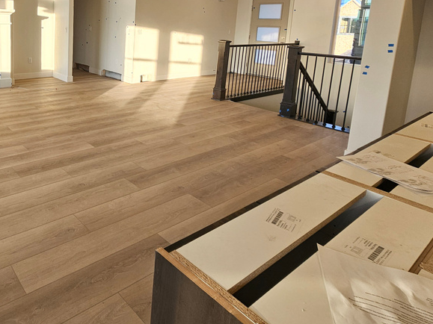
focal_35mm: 23
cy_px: 63
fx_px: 288
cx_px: 74
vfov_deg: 54.6
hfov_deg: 65.7
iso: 50
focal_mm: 2.2
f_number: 2.2
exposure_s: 1/60
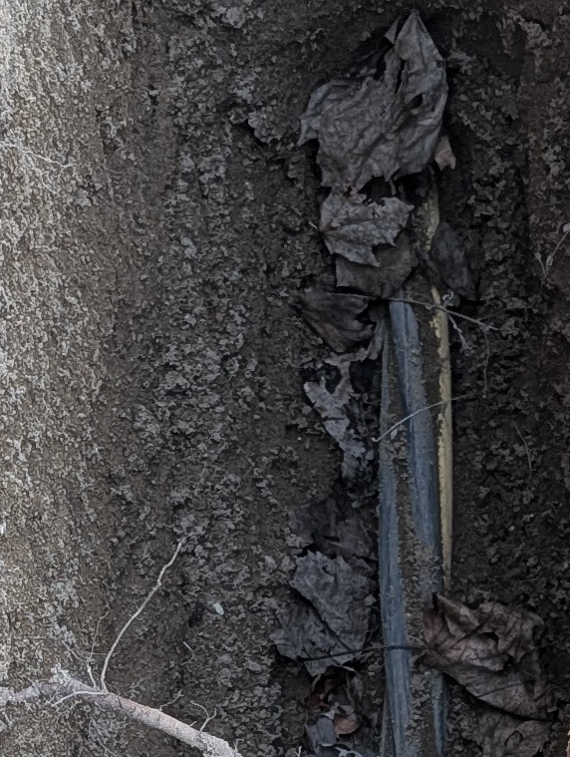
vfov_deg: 14.8
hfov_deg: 11.5
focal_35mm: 129
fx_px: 2824
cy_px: 861
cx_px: 368
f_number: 1.68
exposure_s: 1/163
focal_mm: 6.9
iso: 75
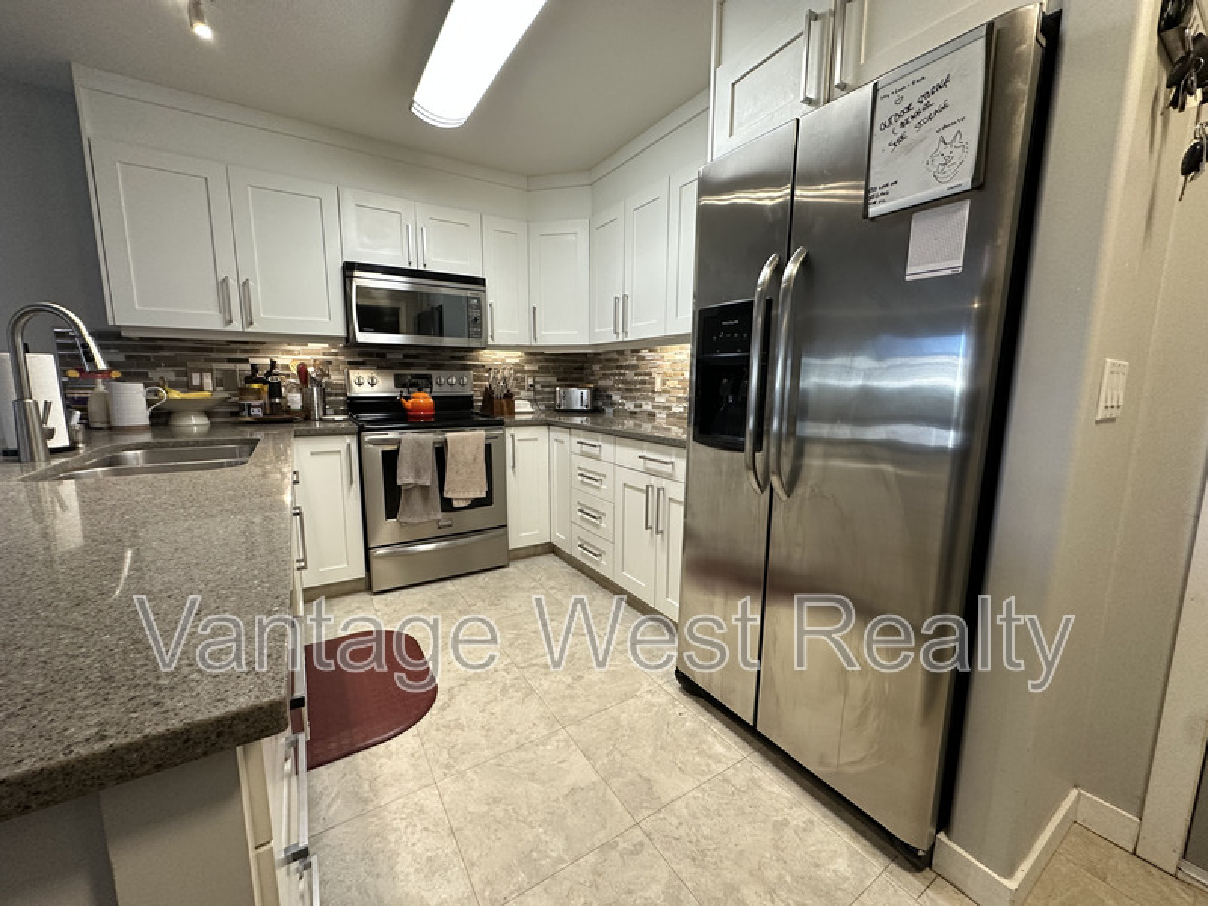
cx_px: 604
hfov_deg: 102.1
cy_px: 453
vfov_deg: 85.7
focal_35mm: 14
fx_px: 489
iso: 250
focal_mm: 2.22
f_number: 2.2
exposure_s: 1/120
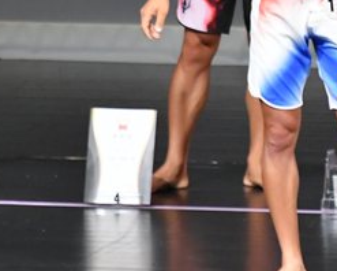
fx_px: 10141
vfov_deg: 1.5
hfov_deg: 1.9
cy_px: -30
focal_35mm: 1016
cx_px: 379
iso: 5000
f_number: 5.6
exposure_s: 1/400
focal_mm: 230
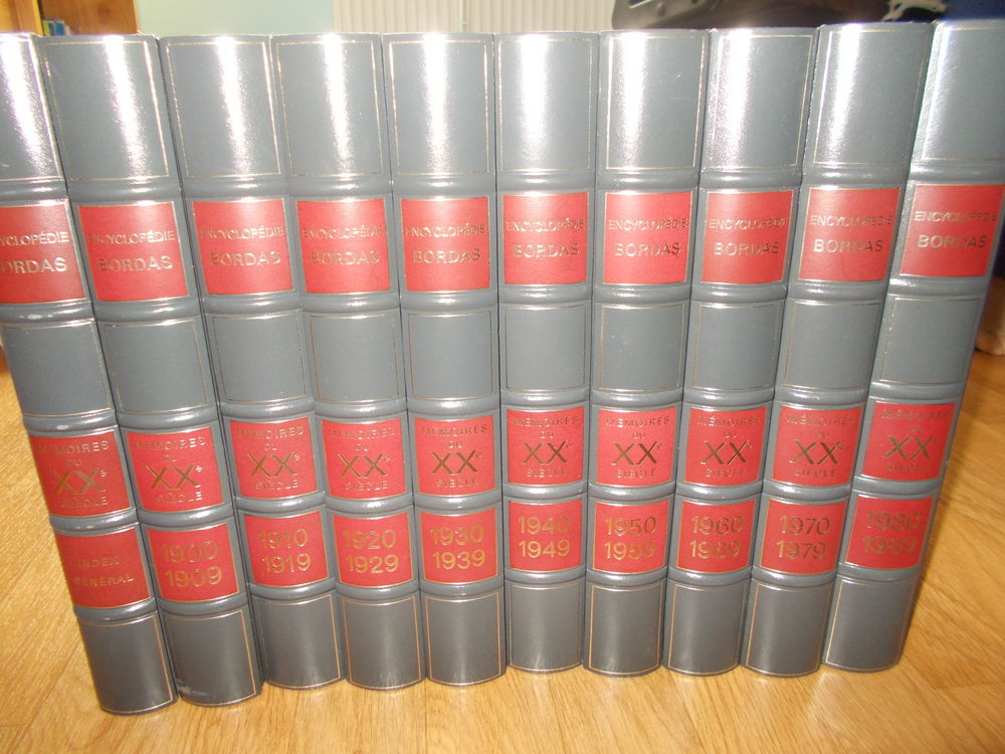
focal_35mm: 26
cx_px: 502
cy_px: 377
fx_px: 755
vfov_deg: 53.1
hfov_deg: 67.3
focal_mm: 4.6
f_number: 3.2
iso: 200
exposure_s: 1/25
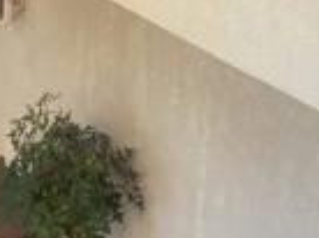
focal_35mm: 121
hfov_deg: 16.2
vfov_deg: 11.8
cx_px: 58
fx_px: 1113
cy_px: -81
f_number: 1.8
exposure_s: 1/121
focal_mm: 4.25
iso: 50
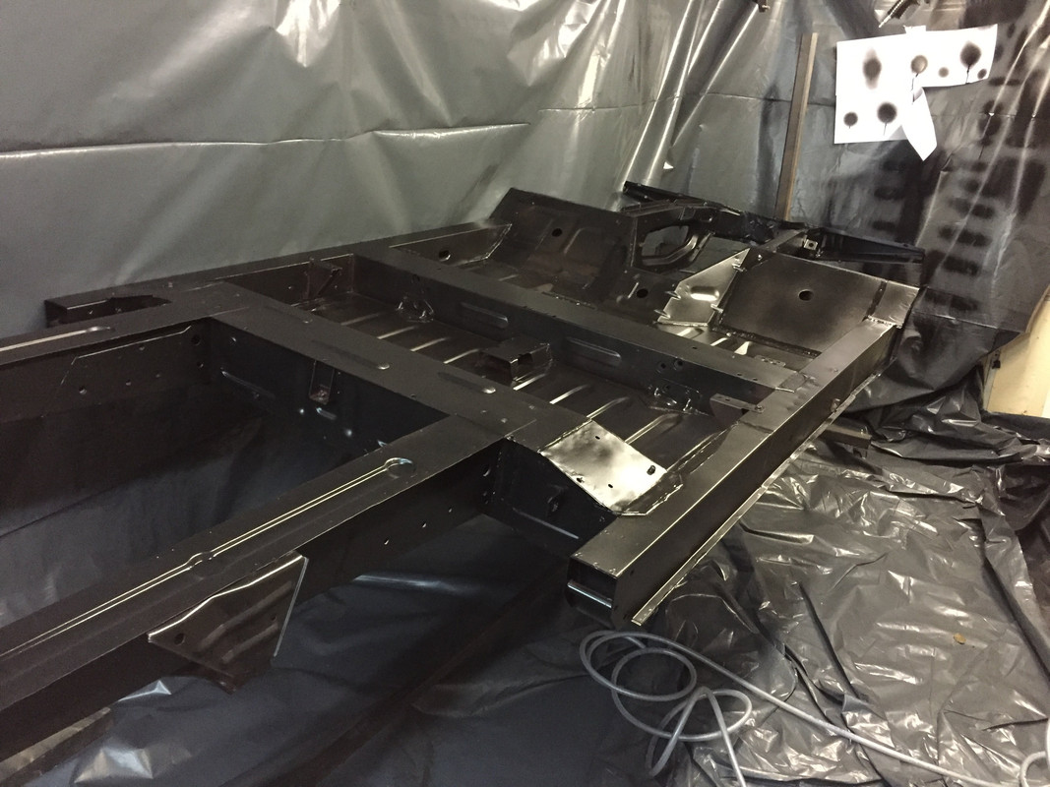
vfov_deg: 48.2
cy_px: 394
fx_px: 880
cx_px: 525
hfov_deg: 61.7
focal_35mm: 29
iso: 400
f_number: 2.2
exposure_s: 1/17
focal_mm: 4.15
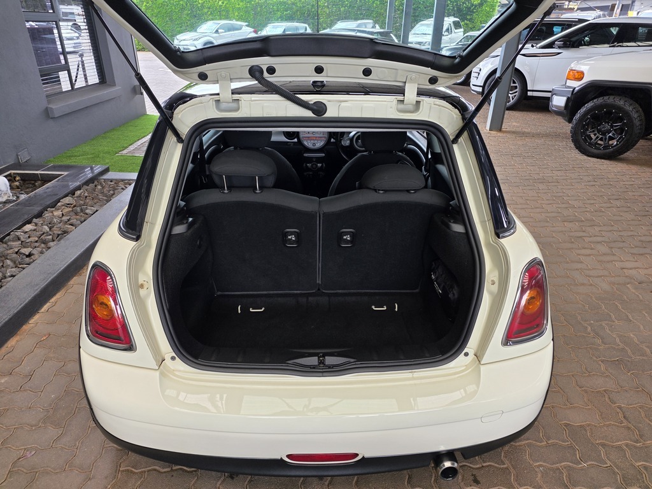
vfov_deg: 58.9
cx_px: 326
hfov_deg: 73.9
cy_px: 244
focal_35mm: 23
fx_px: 433
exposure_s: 1/180
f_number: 1.7
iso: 50
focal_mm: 6.25
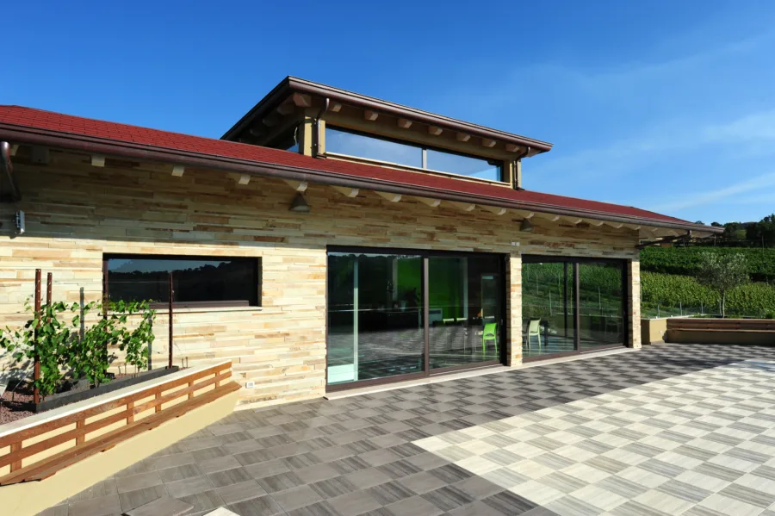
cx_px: 388
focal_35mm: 22
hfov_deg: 78.6
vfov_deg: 57.2
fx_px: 473
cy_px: 258
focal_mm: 22
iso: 200
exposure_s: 1/250
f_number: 13
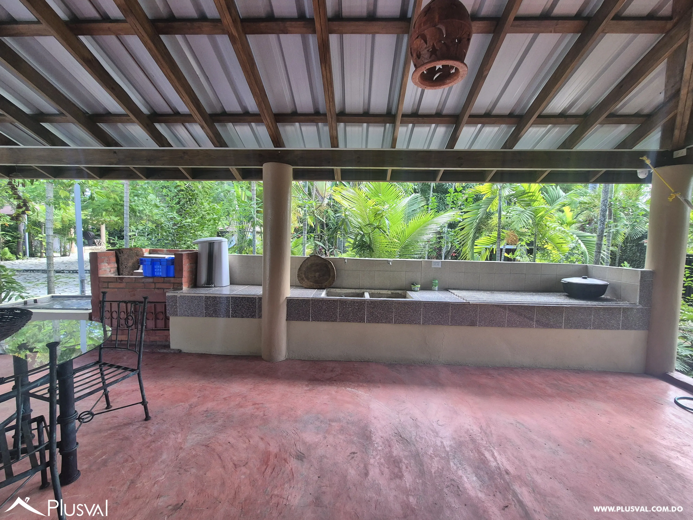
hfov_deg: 106.2
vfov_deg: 89.9
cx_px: 346
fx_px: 260
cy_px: 260
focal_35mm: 13
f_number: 2.2
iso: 64
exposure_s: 1/60
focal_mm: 2.2
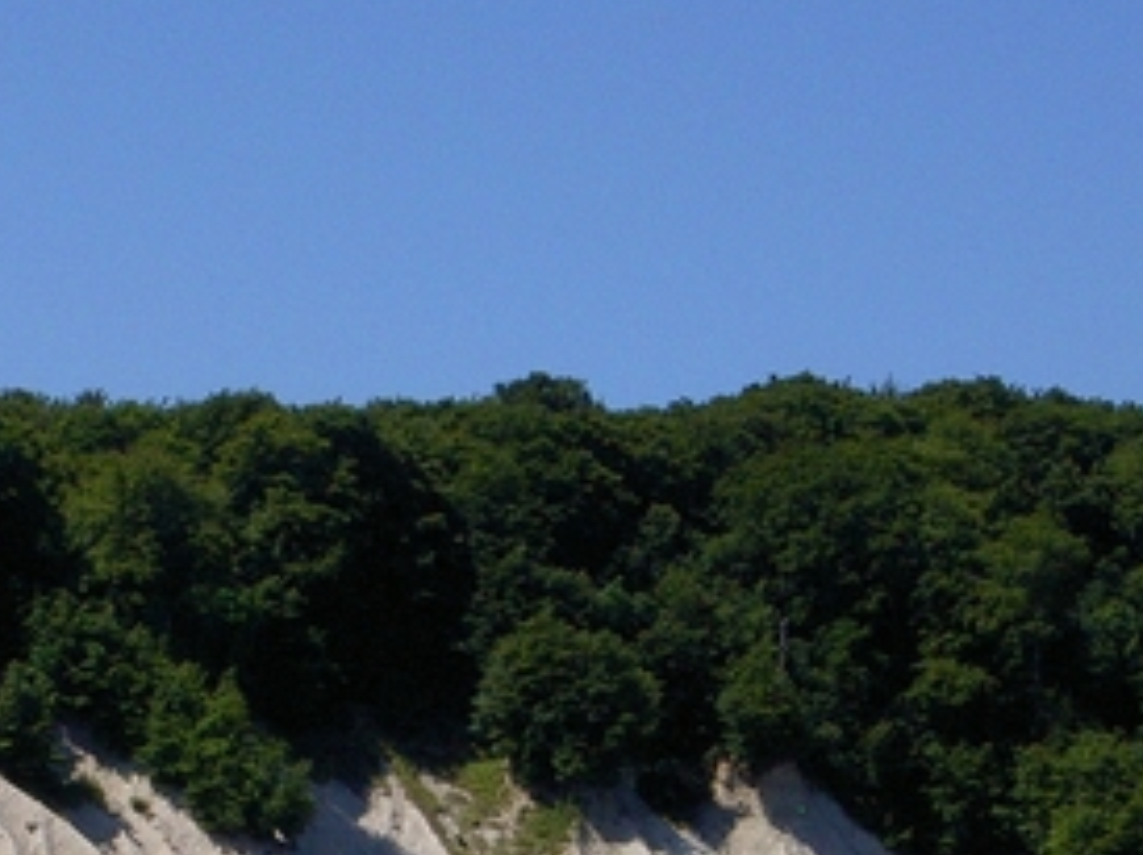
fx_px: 7225
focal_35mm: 219
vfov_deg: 6.7
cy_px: 934
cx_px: 221
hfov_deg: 9.0
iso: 200
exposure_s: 1/1000
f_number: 7.6
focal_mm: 20.6
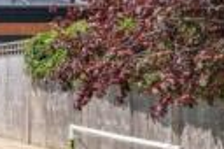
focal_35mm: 82
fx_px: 510
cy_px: 101
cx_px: -235
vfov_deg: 16.6
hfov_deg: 17.2
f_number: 7.1
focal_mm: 16
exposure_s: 1/2000
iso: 640
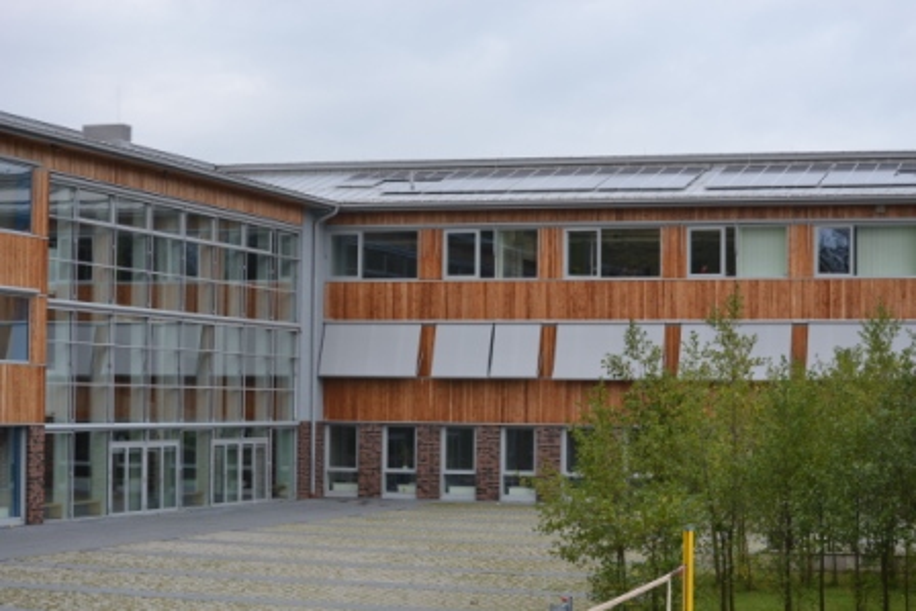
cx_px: 458
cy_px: 306
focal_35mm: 82
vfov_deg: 16.6
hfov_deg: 24.6
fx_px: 2100
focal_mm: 55
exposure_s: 1/160
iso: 100
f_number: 6.3
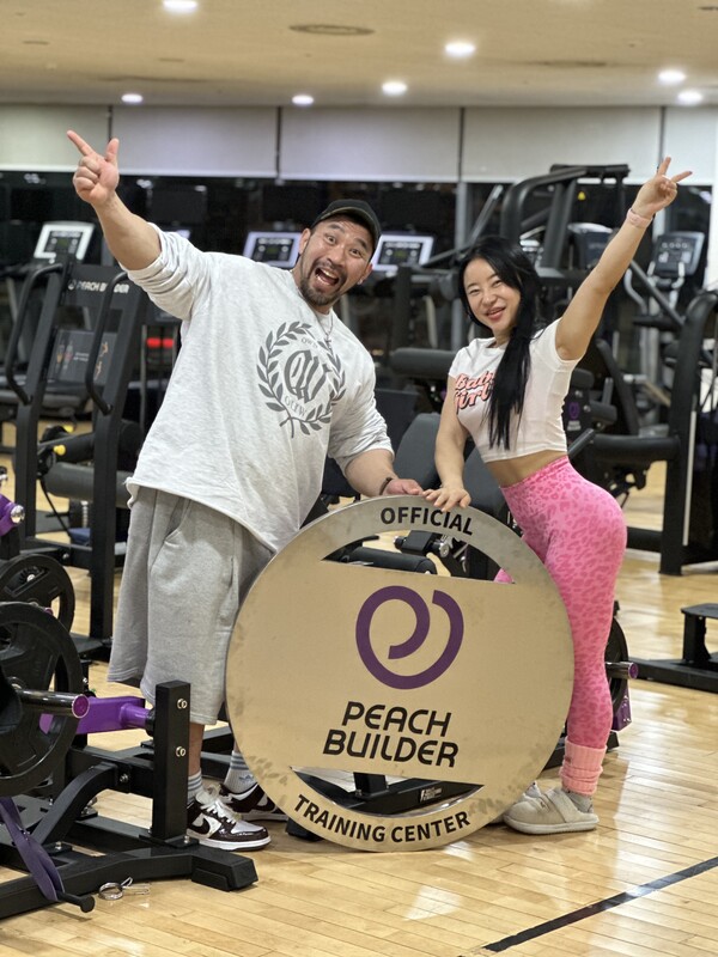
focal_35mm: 77
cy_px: 478
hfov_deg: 19.1
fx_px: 2129
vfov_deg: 25.3
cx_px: 359
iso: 400
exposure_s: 1/24
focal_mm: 9
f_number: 2.8
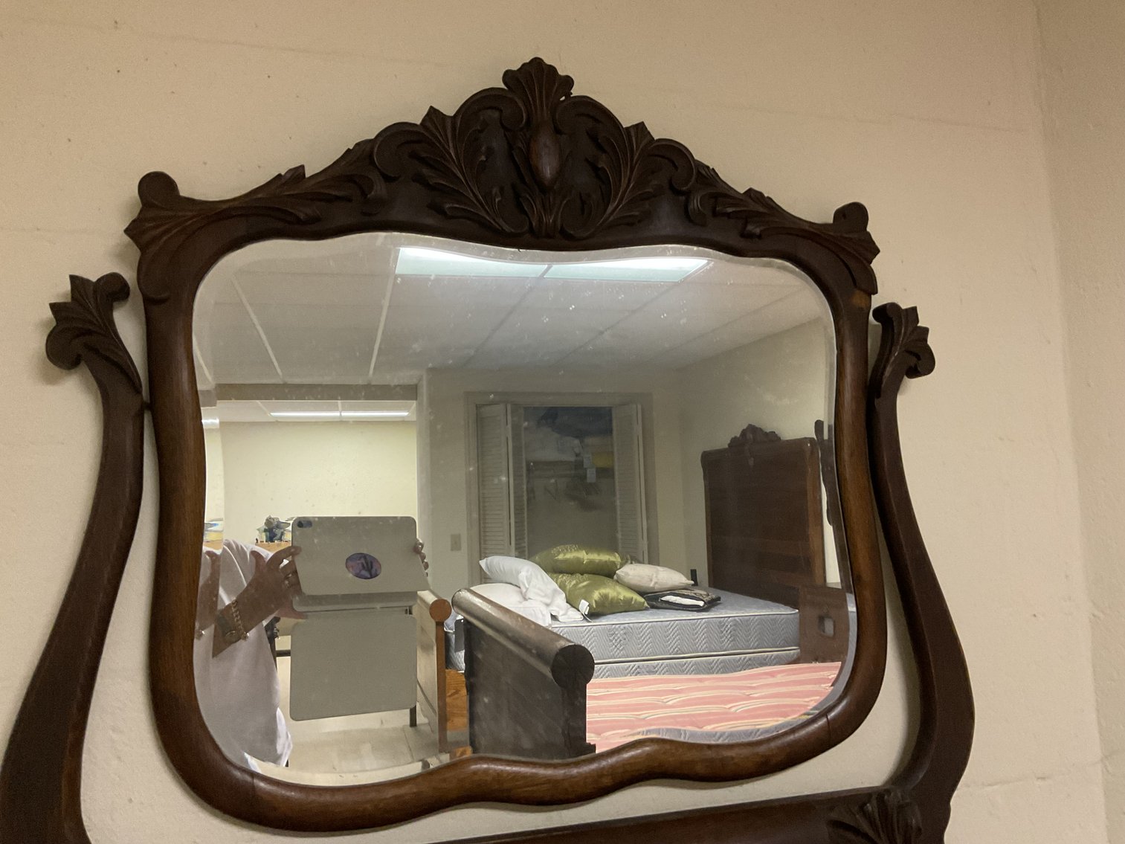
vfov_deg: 48.2
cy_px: 422
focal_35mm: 29
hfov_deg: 61.7
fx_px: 943
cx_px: 562
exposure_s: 1/60
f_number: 1.8
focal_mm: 3
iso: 250
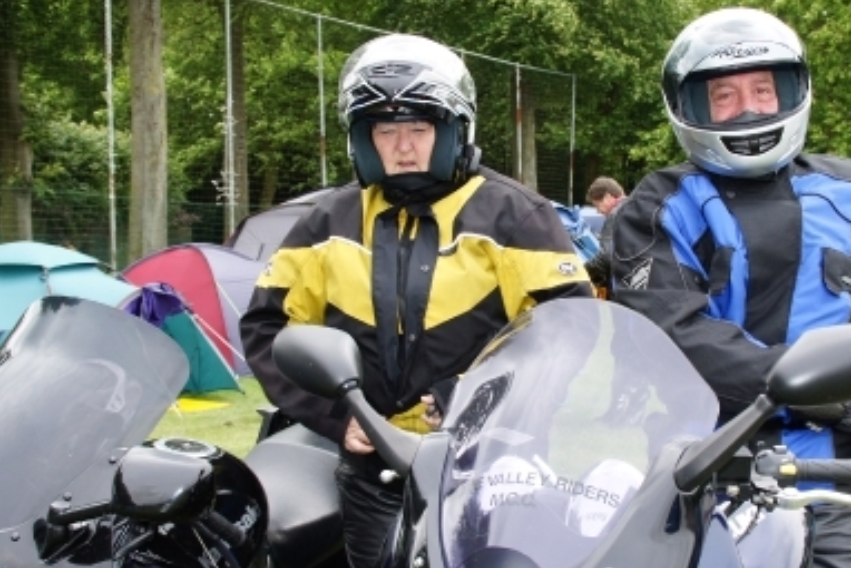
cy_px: 287
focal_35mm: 66
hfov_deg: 30.4
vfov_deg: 20.6
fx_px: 1561
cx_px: 521
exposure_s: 1/160
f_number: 5.6
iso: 200
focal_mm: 28
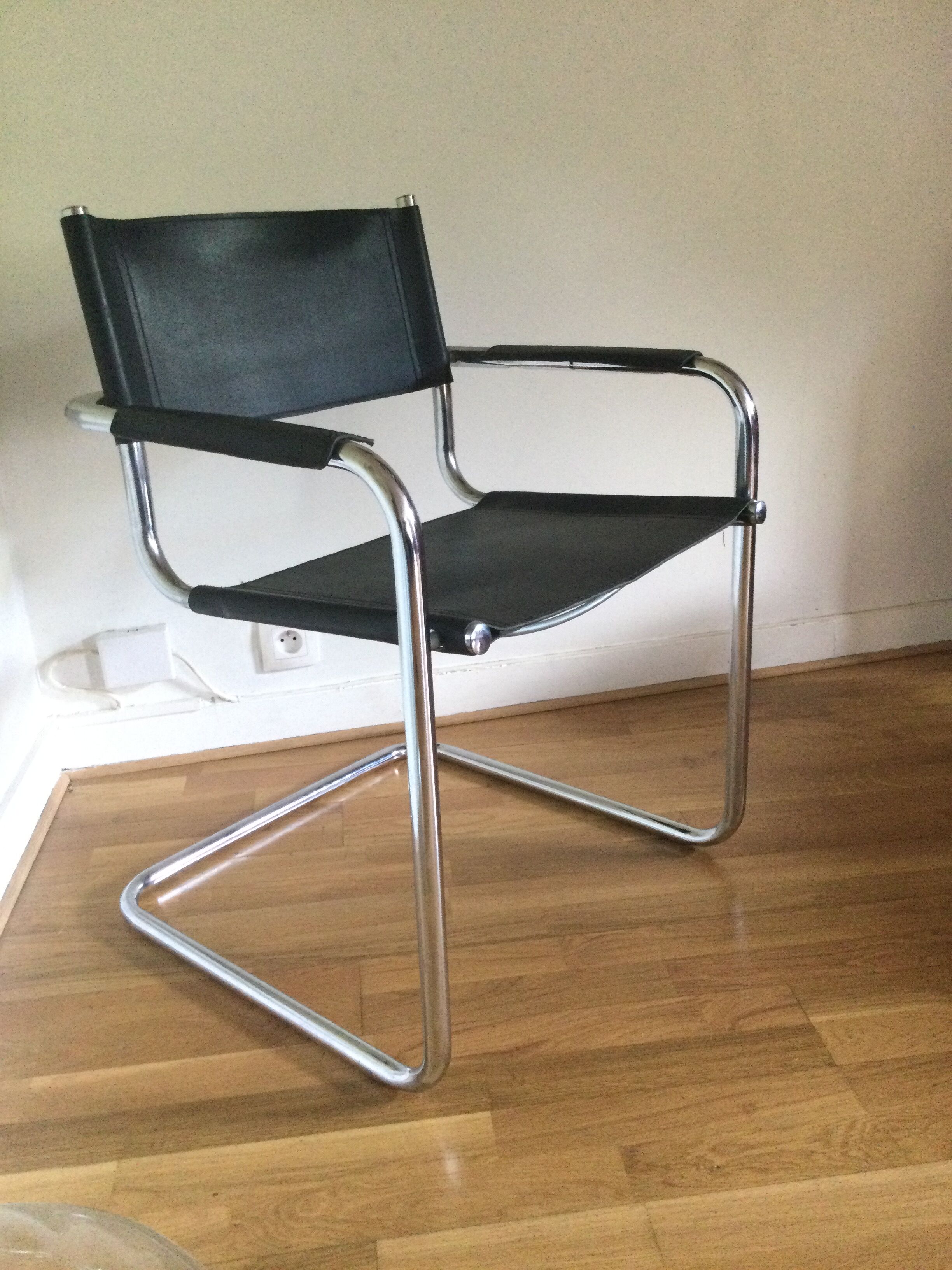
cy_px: 635
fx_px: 1137
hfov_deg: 45.4
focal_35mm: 31
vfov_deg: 58.4
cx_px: 476
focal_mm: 3.3
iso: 250
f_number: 2.4
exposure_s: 1/33
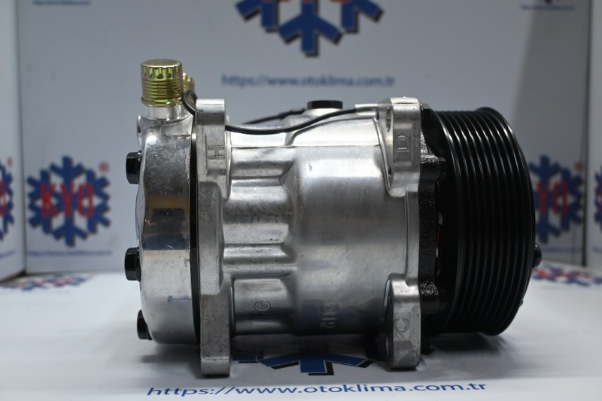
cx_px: 301
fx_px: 627
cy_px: 200
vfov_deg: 35.5
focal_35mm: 38
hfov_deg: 51.3
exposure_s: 1/125
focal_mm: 25
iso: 1000
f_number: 4.2
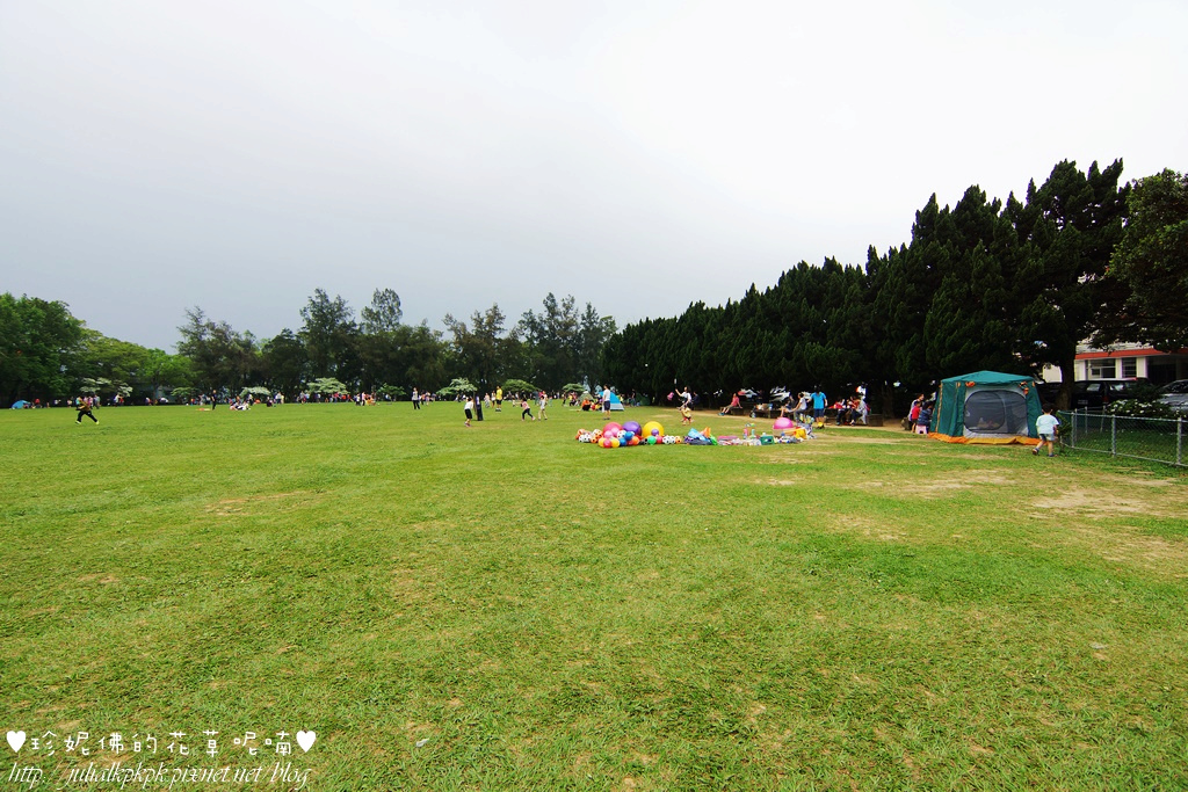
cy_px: 396
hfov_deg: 95.0
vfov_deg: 72.1
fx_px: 545
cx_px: 594
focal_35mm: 16
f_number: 5.6
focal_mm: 11
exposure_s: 1/160
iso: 100
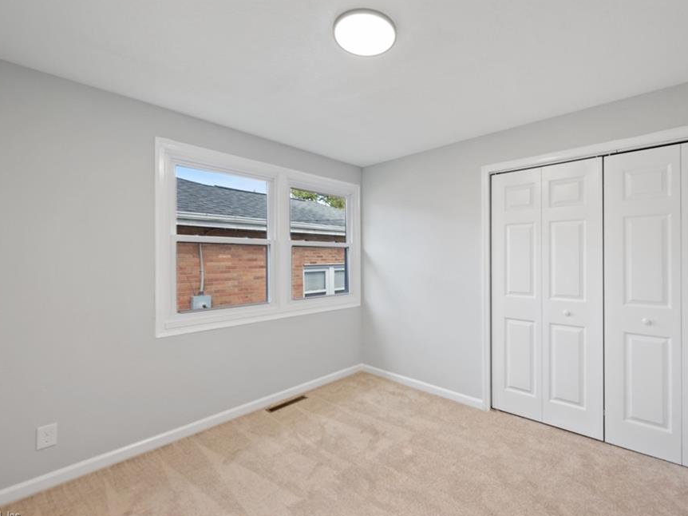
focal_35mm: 16
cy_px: 250
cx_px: 386
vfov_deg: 78.1
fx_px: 318
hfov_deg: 94.1
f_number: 7.1
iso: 250
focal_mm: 14
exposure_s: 1/5
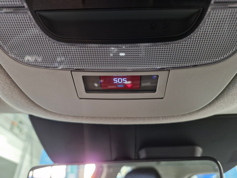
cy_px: 89
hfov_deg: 73.9
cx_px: 118
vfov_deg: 58.9
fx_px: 157
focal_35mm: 23
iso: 640
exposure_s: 1/25
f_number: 1.8
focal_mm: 5.54
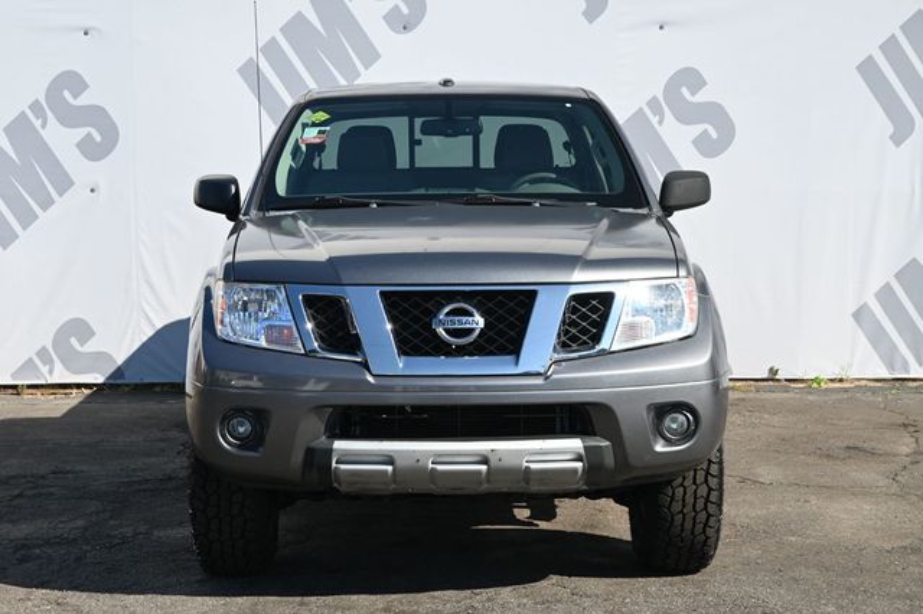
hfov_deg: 31.2
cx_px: 462
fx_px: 1653
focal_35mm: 64
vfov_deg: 21.1
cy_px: 307
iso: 160
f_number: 6
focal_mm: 43
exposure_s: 1/250
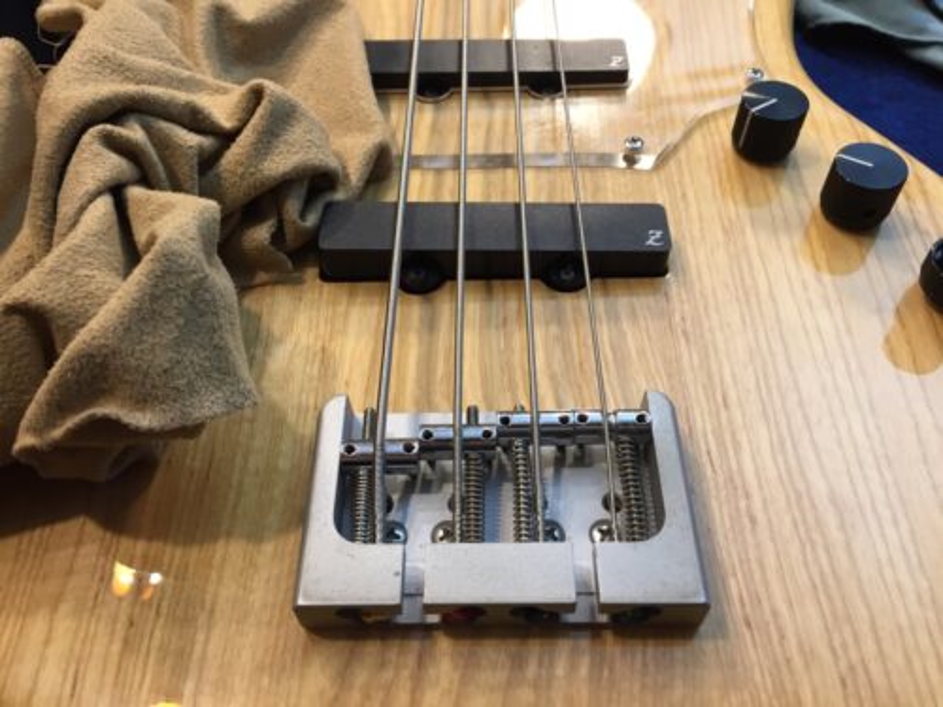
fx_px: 790
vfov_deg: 48.2
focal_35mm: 29
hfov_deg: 61.7
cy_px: 354
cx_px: 472
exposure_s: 1/33
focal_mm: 4.15
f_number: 2.2
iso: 80
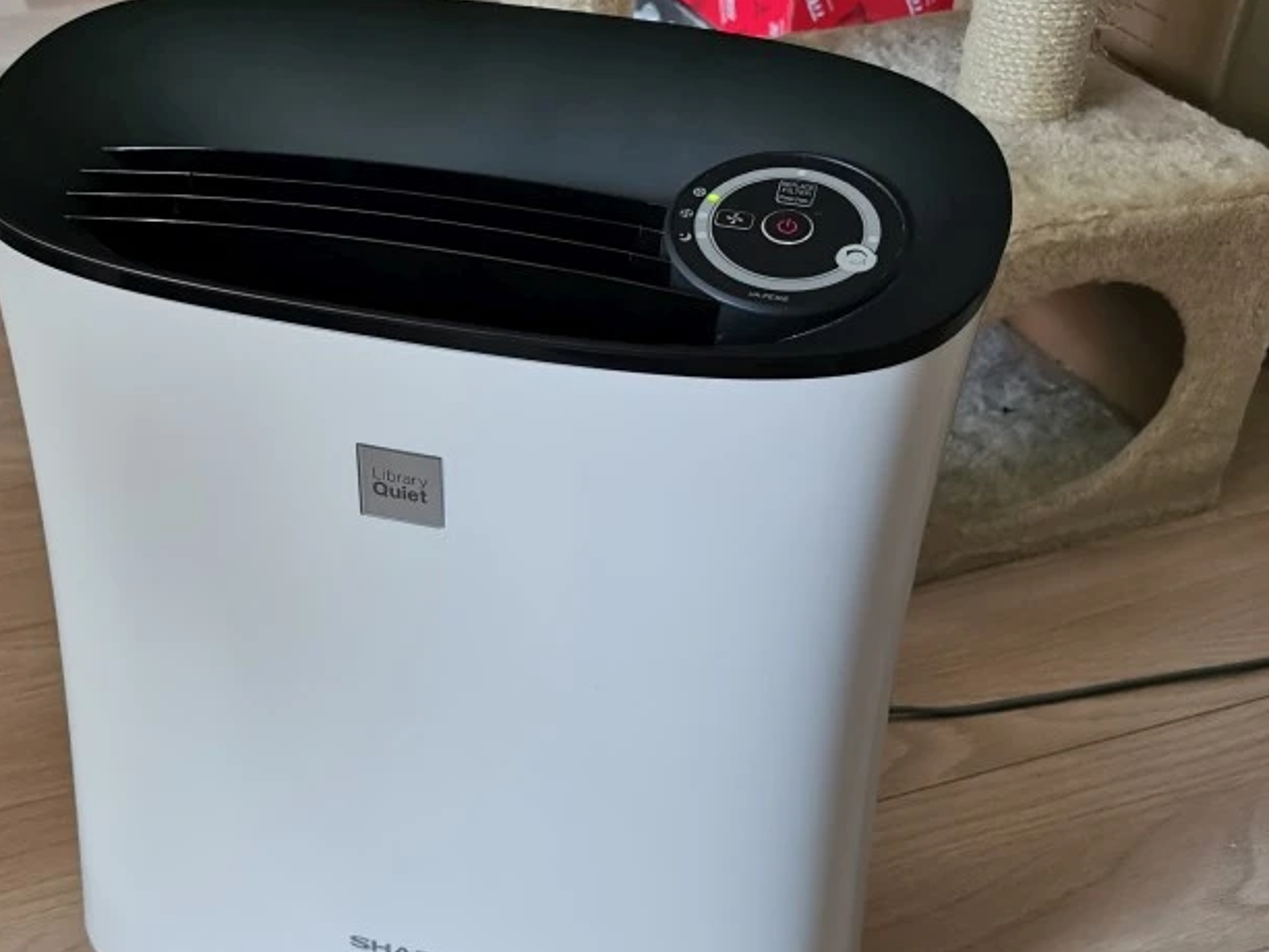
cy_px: 584
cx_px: 458
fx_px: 1723
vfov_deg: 30.8
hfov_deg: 40.1
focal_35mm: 47
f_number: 1.6
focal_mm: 5.56
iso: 200
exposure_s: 1/100
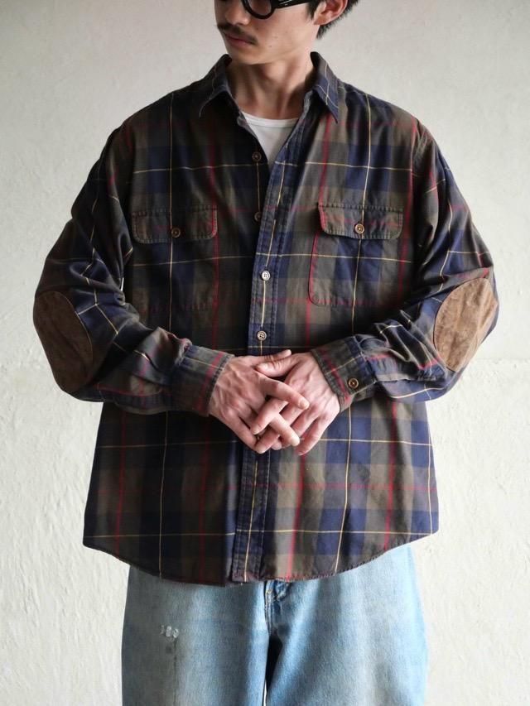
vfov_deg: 18.9
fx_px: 2123
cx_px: 265
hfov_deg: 14.2
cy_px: 353
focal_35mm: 104
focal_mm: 52
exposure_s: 1/125
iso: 2500
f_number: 4
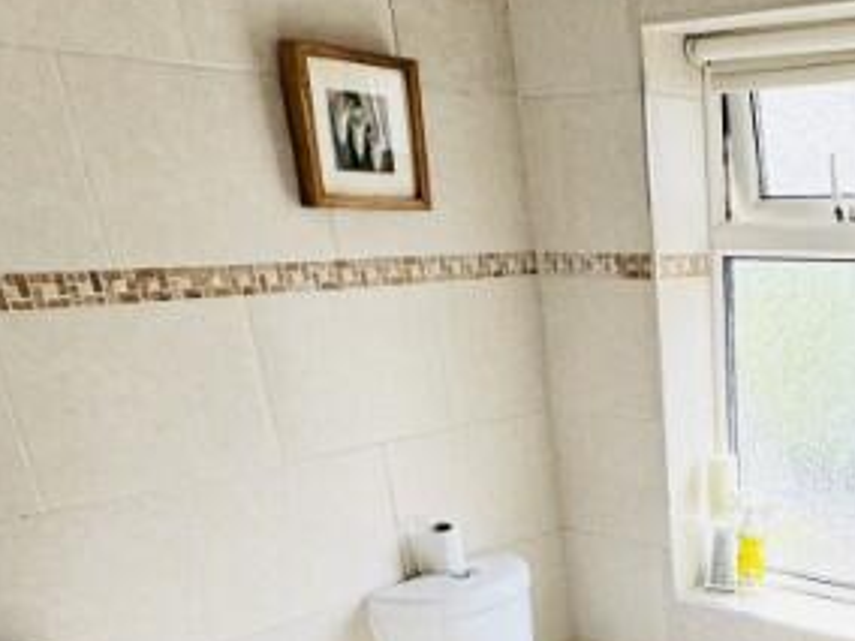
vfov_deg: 30.2
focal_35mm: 42
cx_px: 814
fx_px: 1037
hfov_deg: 40.4
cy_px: 731
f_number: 2.2
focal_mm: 2.22
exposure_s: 1/99
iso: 80
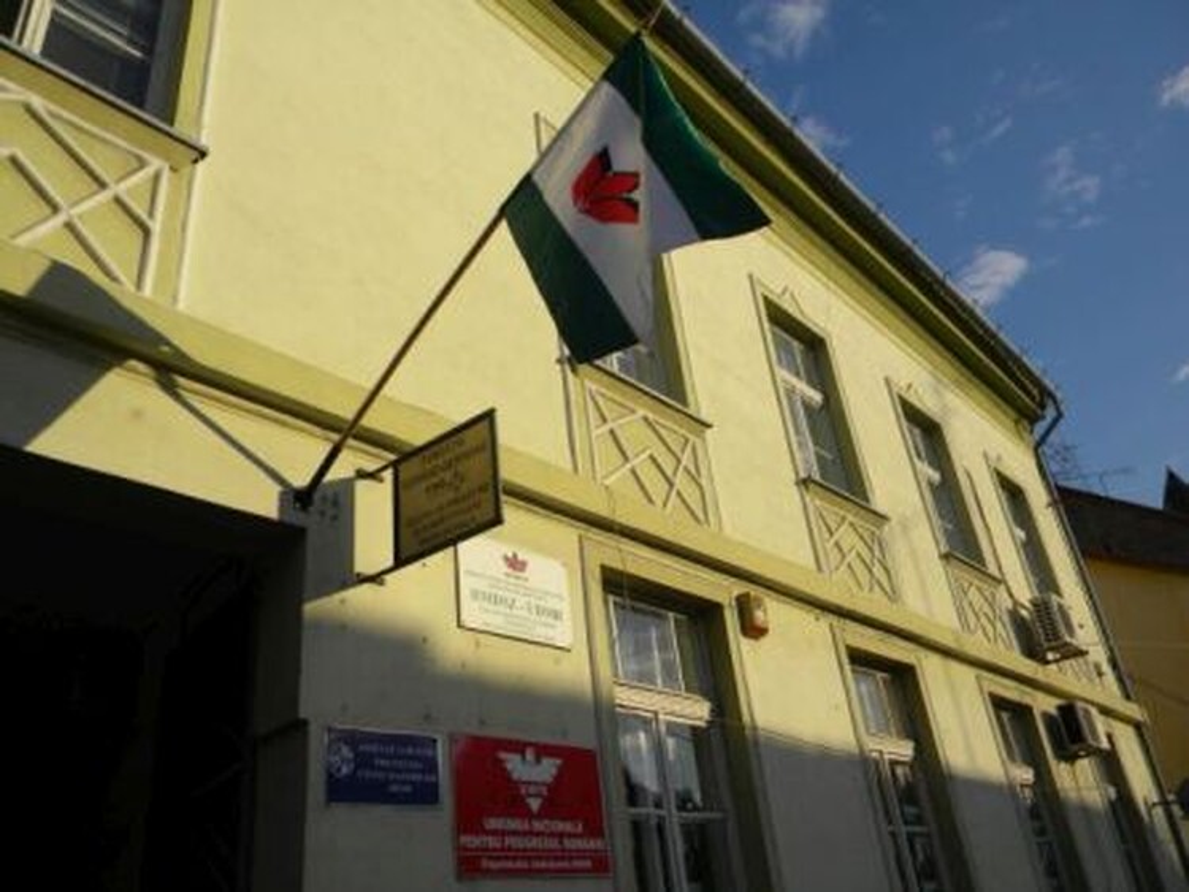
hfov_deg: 63.4
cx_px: 594
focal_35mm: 28
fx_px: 962
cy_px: 446
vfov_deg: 49.8
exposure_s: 1/382
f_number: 7
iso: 80
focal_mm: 5
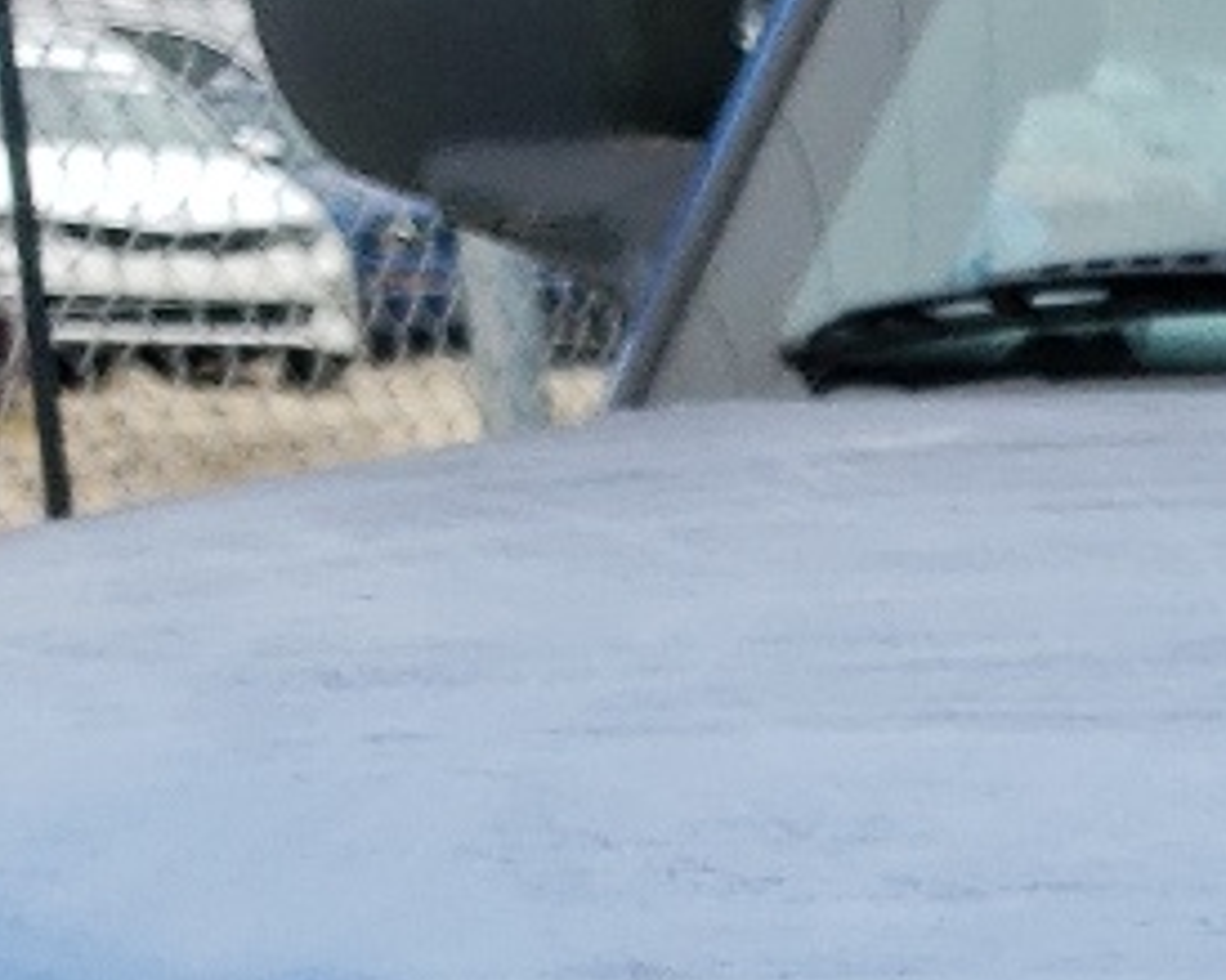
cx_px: 2770
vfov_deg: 9.4
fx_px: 5368
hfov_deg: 11.2
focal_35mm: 148
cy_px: 2287
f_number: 1.5
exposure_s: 1/1000
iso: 50
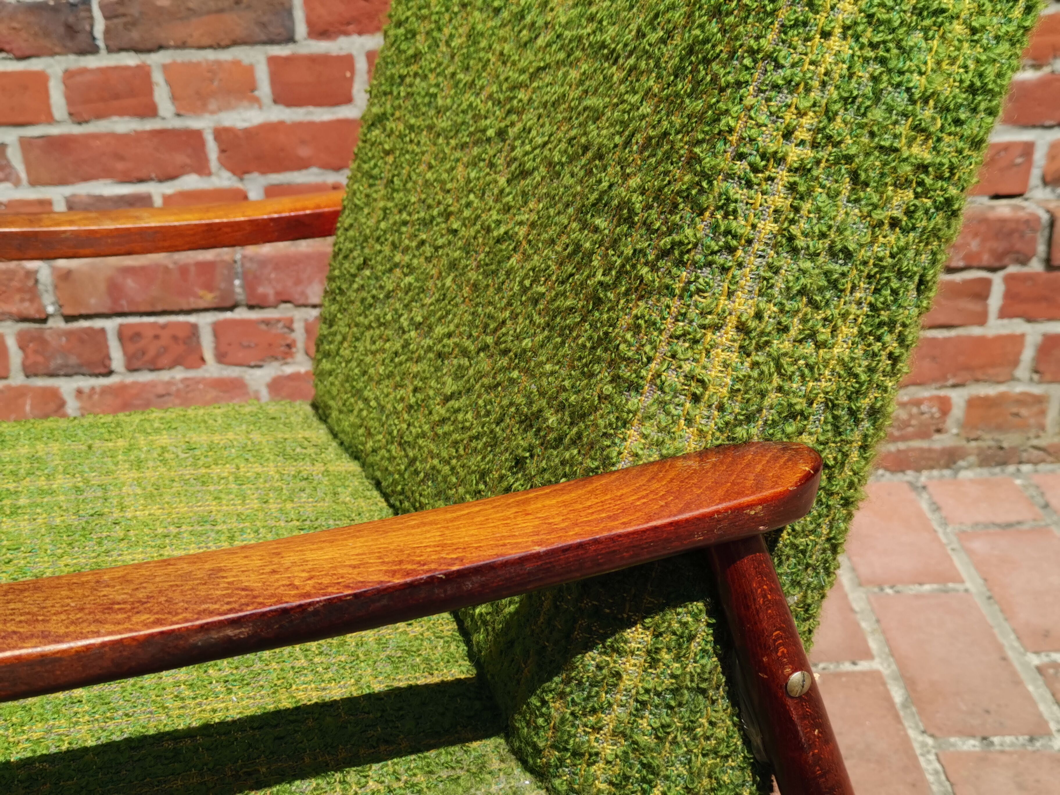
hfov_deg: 46.8
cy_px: 398
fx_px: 1225
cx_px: 530
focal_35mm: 40
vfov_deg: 36.0
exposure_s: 1/2193
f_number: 1.8
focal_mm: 5.58
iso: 50
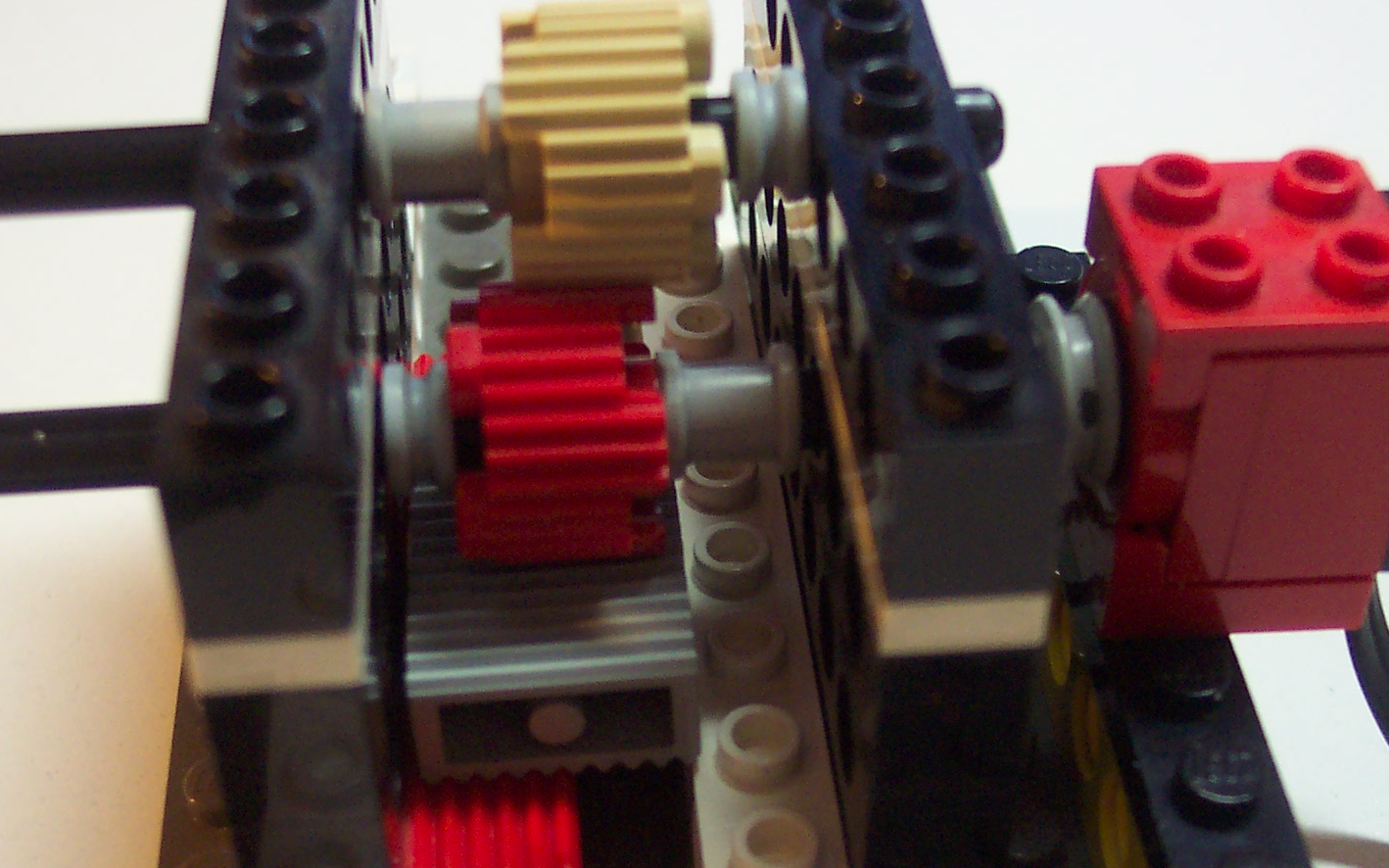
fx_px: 2233
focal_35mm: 59
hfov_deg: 34.5
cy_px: 625
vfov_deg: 21.8
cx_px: 694
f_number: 2.8
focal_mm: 8
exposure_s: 1/10
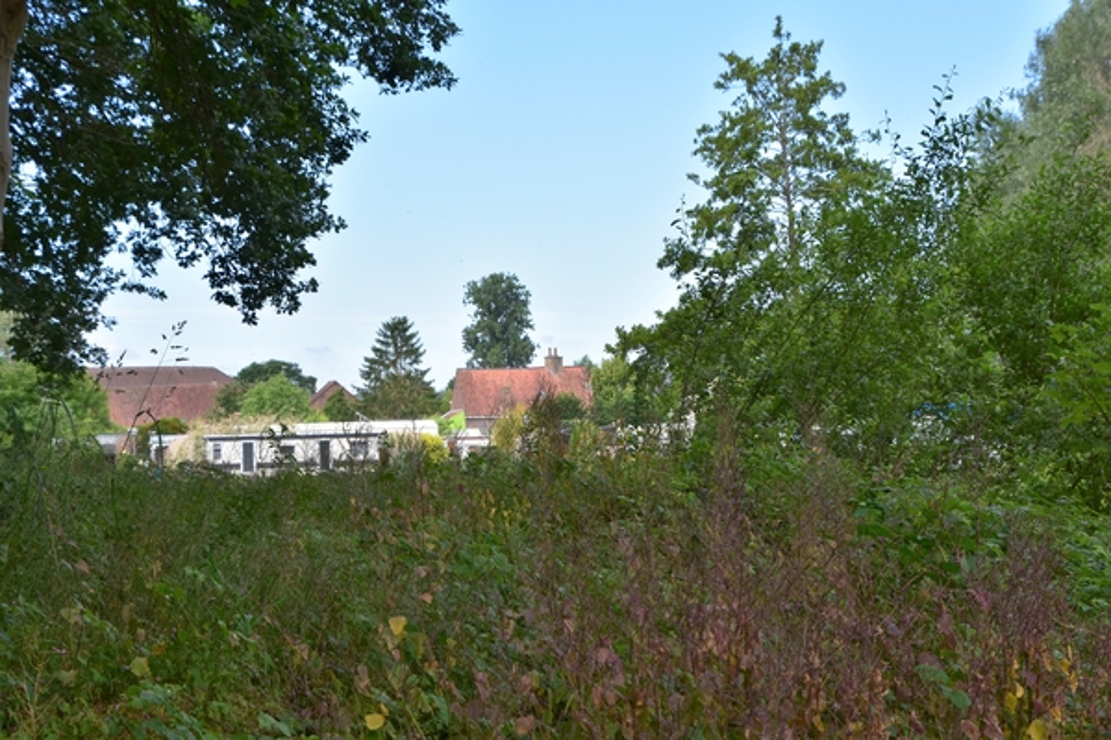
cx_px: 556
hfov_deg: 26.0
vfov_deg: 17.5
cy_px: 370
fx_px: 2407
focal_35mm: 78
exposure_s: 1/125
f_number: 11
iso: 180
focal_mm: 52
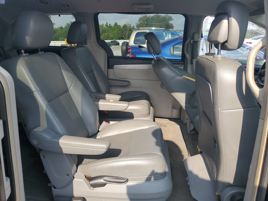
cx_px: 134
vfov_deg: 53.1
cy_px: 100
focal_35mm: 26
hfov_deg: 67.3
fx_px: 201
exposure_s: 1/833
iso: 50
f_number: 1.5
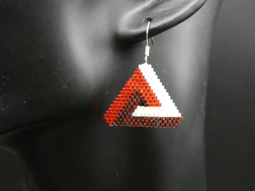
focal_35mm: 135
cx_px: 128
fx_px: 994
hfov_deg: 14.6
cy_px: 96
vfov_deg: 11.0
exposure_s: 1/50
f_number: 5.3
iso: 1600
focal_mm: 24.2
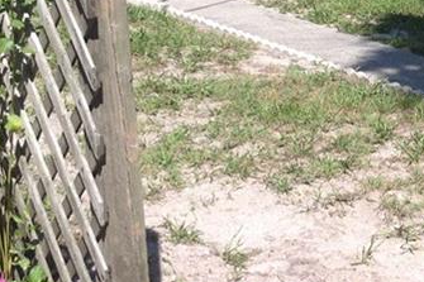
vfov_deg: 12.1
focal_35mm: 111
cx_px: 481
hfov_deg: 17.7
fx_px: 1307
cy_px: -30
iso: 50
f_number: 2.4
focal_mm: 4.28
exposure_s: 1/1592
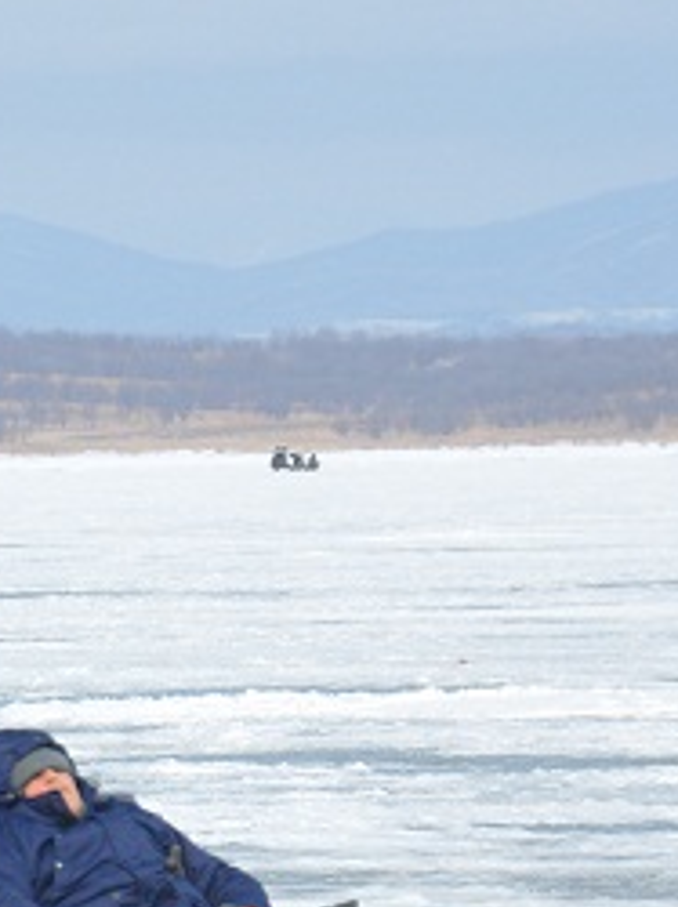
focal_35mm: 520
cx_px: 167
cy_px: 911
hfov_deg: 2.9
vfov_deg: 3.8
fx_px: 13594
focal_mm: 105
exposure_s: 1/500
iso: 400
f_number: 11
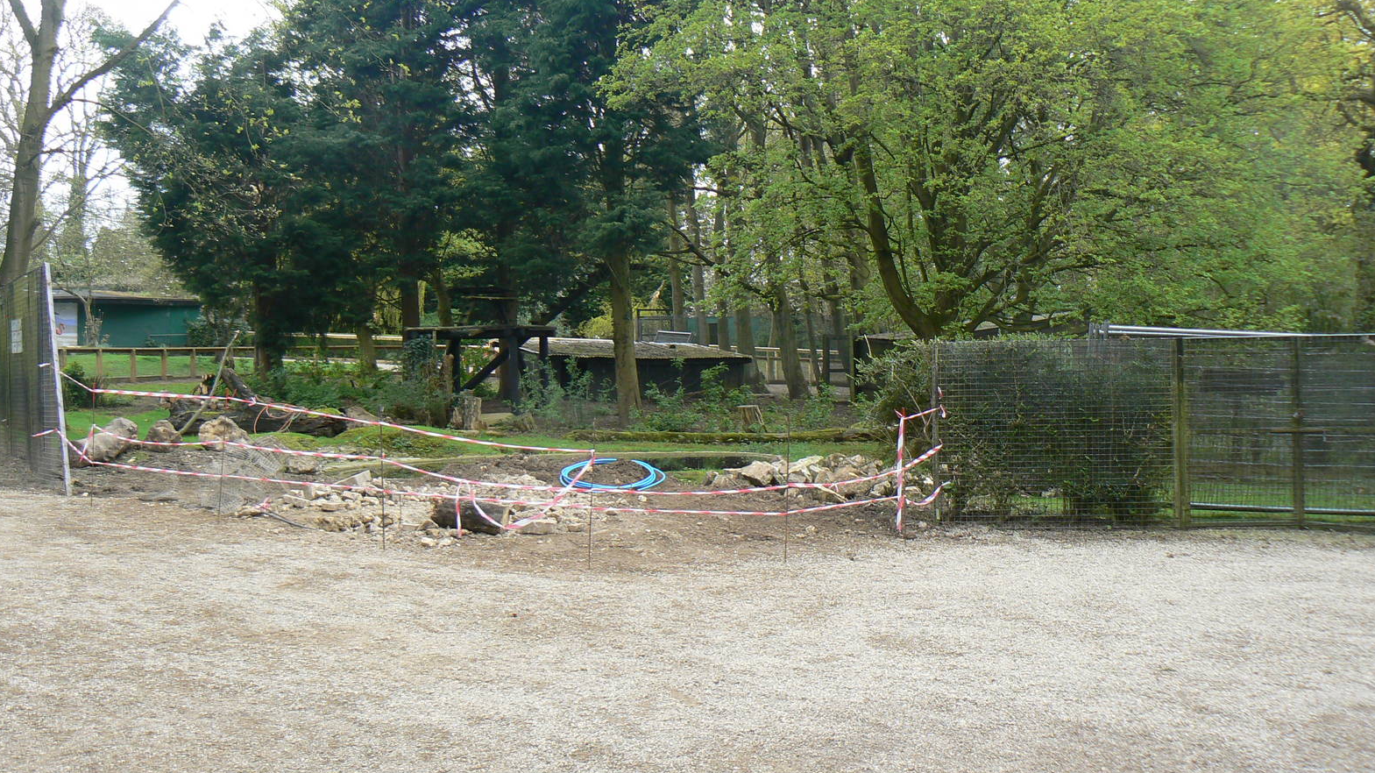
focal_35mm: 40
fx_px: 1458
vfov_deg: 29.6
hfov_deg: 50.5
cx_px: 677
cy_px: 326
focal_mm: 6
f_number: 4.5
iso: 80
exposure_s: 1/100
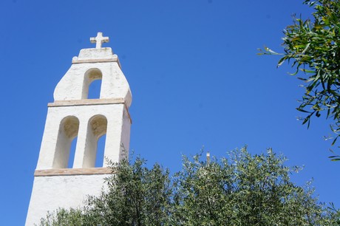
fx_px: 467
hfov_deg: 40.0
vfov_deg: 27.2
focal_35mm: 50
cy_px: 113
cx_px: 170
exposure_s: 1/250
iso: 250
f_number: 13
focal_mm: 33
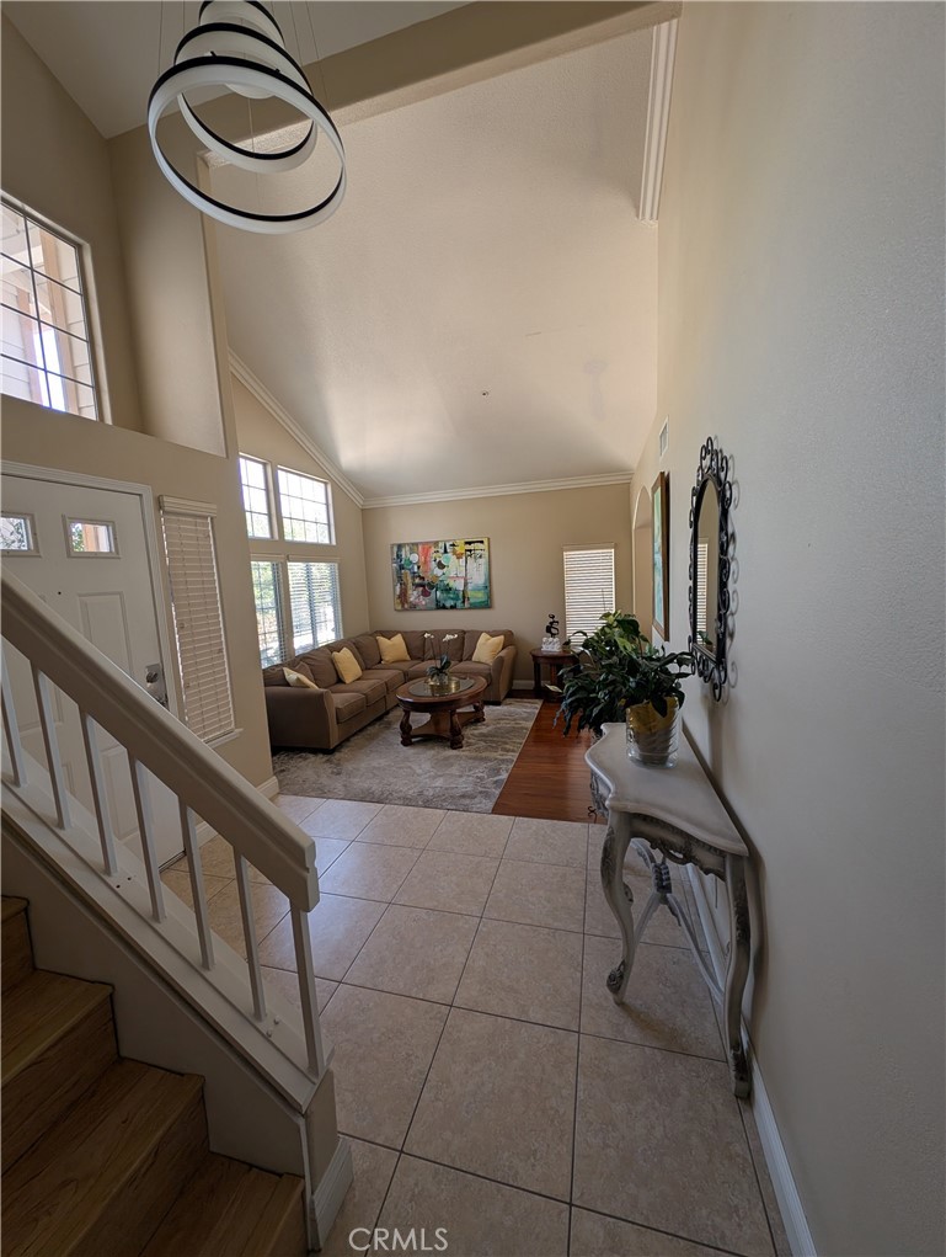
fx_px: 436
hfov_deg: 94.7
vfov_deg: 110.4
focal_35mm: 12
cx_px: 473
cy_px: 628
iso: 39
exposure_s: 1/75.1
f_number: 1.95
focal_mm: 2.23
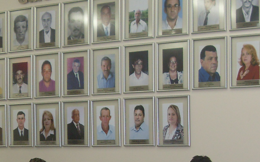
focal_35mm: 96
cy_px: 167
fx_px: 680
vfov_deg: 13.4
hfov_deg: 21.5
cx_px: 189
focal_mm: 6.3
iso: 120
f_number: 2.8
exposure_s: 1/45
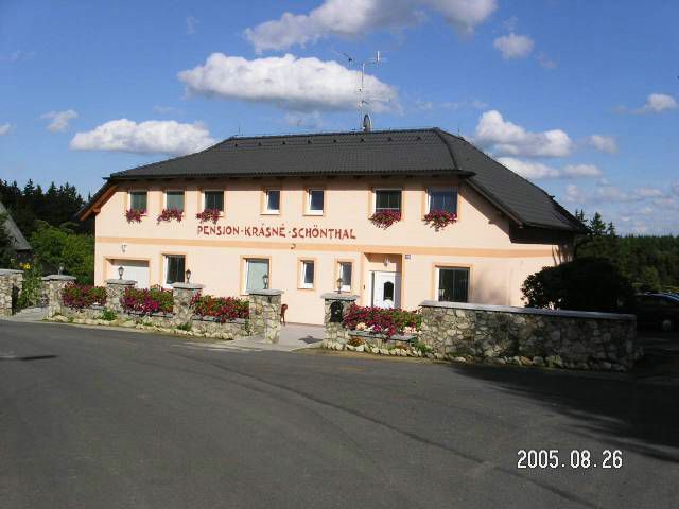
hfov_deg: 49.0
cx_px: 340
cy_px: 254
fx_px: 745
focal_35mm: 38
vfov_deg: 37.7
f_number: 5.6
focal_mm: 7.8
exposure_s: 1/1000
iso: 100
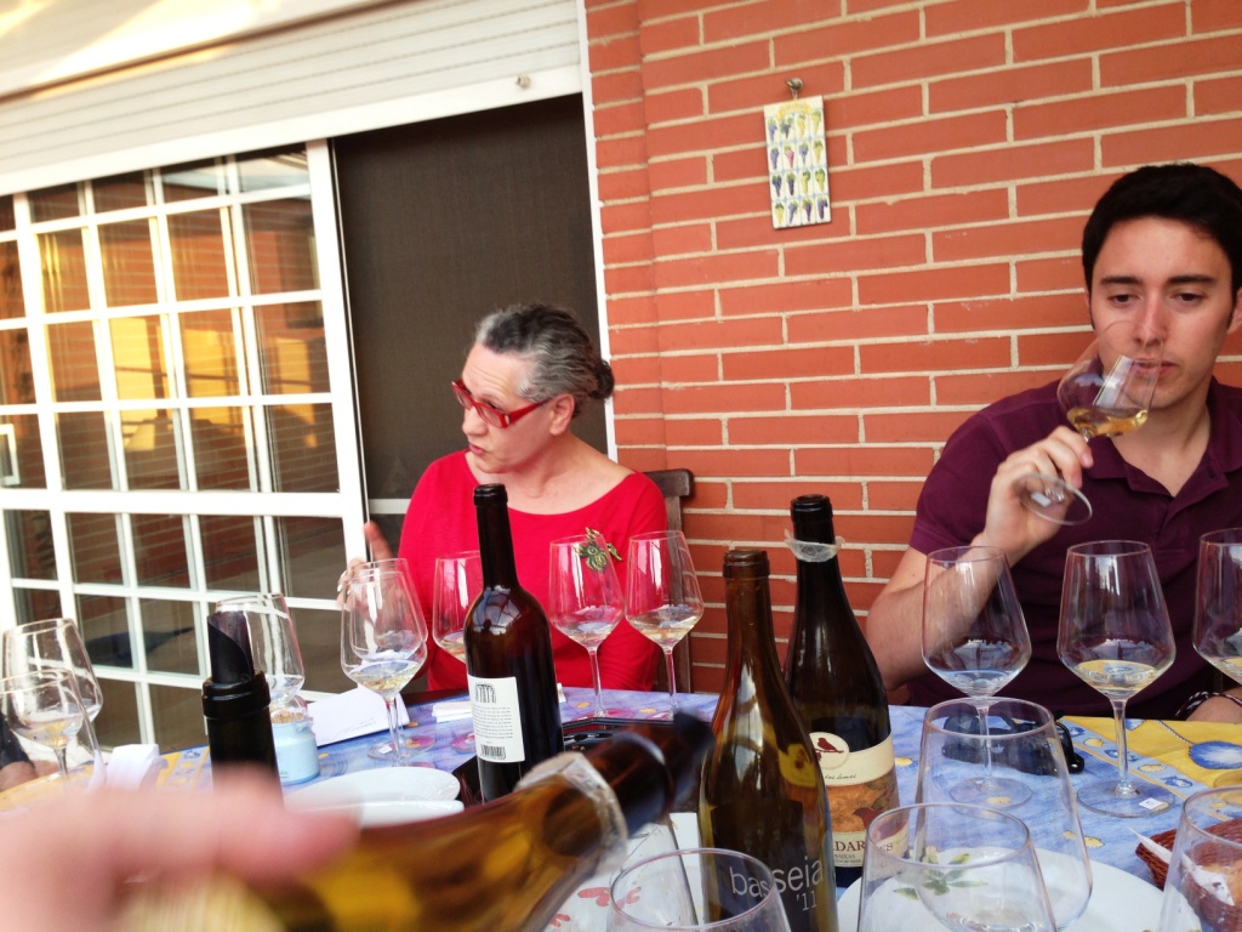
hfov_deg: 55.4
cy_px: 466
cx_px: 621
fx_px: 1184
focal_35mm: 33
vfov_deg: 42.9
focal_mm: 4.13
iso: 50
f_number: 2.4
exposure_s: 1/60
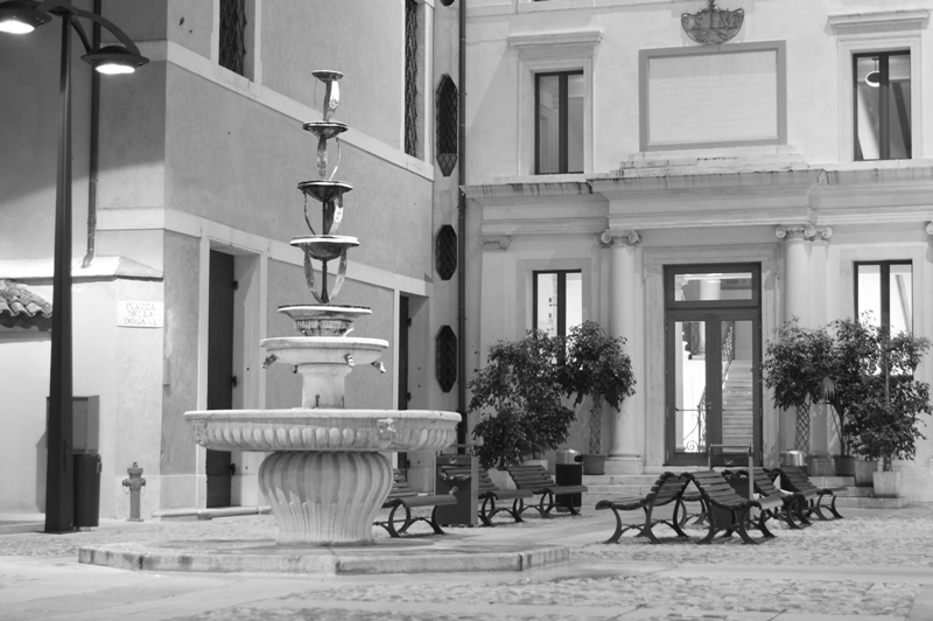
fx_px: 1864
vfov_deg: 18.9
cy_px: 310
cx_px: 466
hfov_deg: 28.1
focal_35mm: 72
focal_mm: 48
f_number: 5.6
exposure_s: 1/3
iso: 800
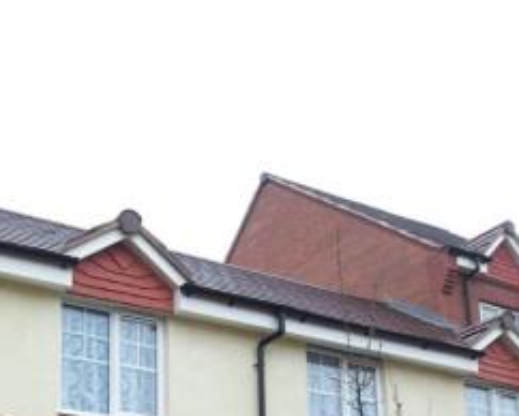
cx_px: 143
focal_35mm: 54
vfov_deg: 26.0
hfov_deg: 34.1
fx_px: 830
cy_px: 458
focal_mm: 3.8
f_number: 2.8
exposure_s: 1/40
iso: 50
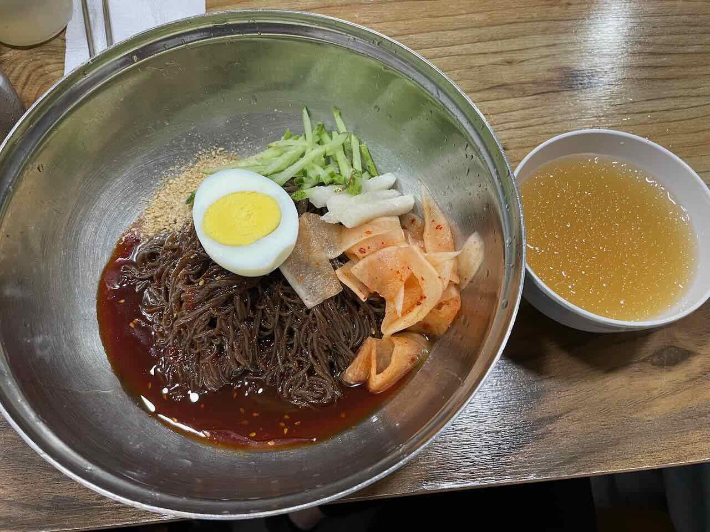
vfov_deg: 53.1
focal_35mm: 26
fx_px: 533
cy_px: 266
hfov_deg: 67.3
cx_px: 355
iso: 160
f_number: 1.6
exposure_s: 1/60
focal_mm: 4.2
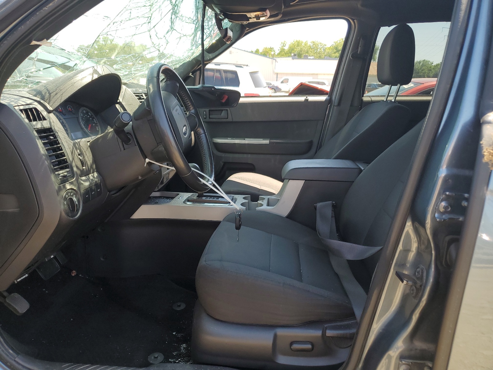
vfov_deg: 53.1
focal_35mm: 26
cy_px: 185
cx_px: 246
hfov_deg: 67.3
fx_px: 370
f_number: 1.5
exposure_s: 1/500
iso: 50
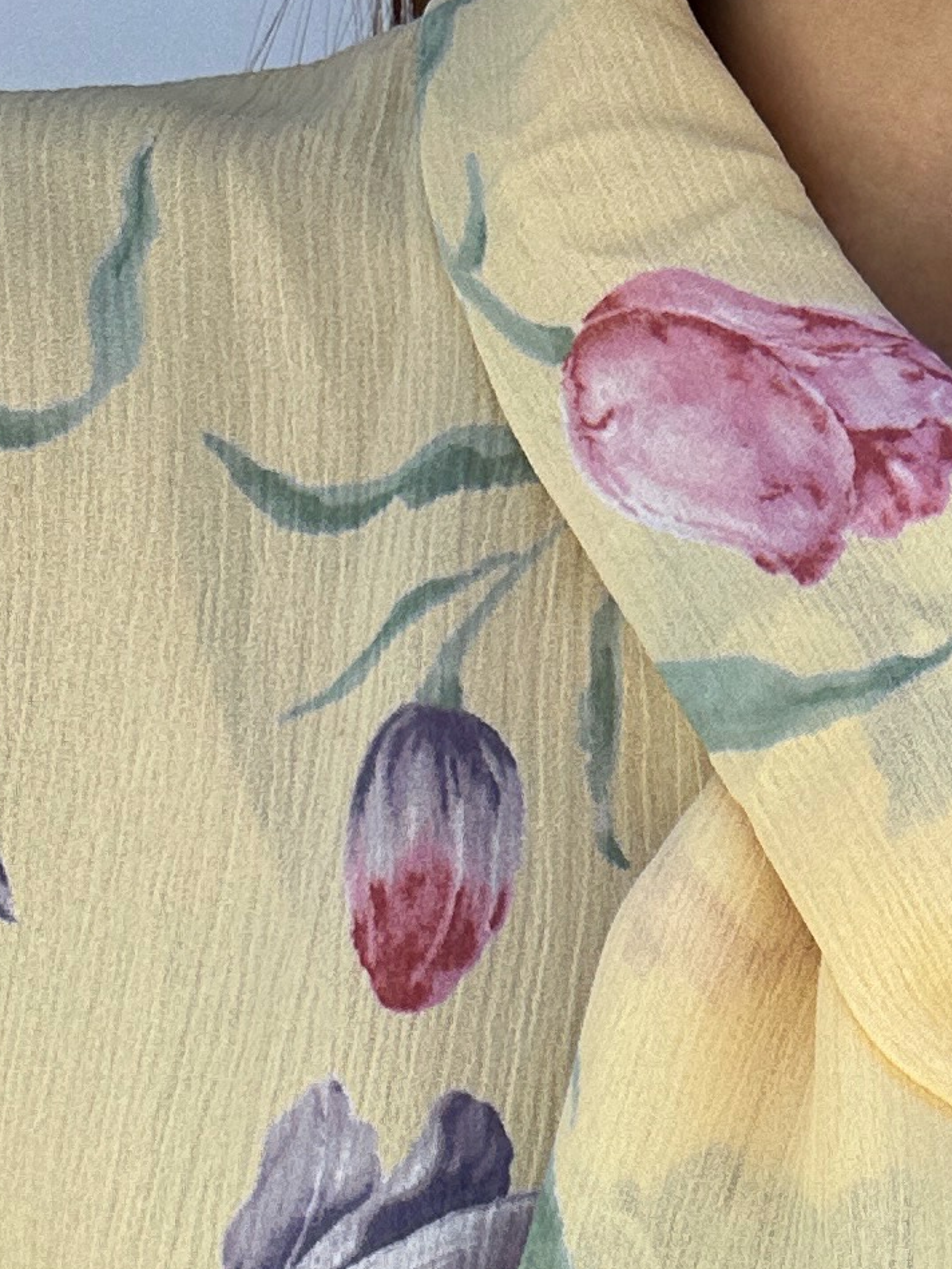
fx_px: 3739
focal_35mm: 102
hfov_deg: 14.1
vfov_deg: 16.1
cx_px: 1084
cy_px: 2335
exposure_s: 1/611
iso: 80
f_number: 1.78
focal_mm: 6.86
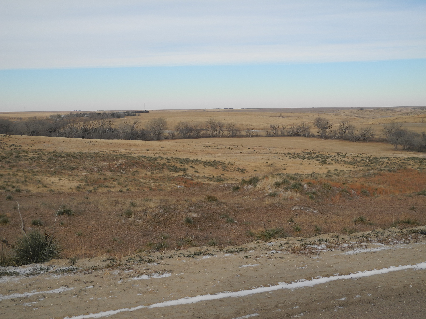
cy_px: 160
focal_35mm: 45
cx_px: 213
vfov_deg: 32.2
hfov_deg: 42.1
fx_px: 554
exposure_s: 1/1000
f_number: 3.2
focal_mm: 9.7
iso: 100
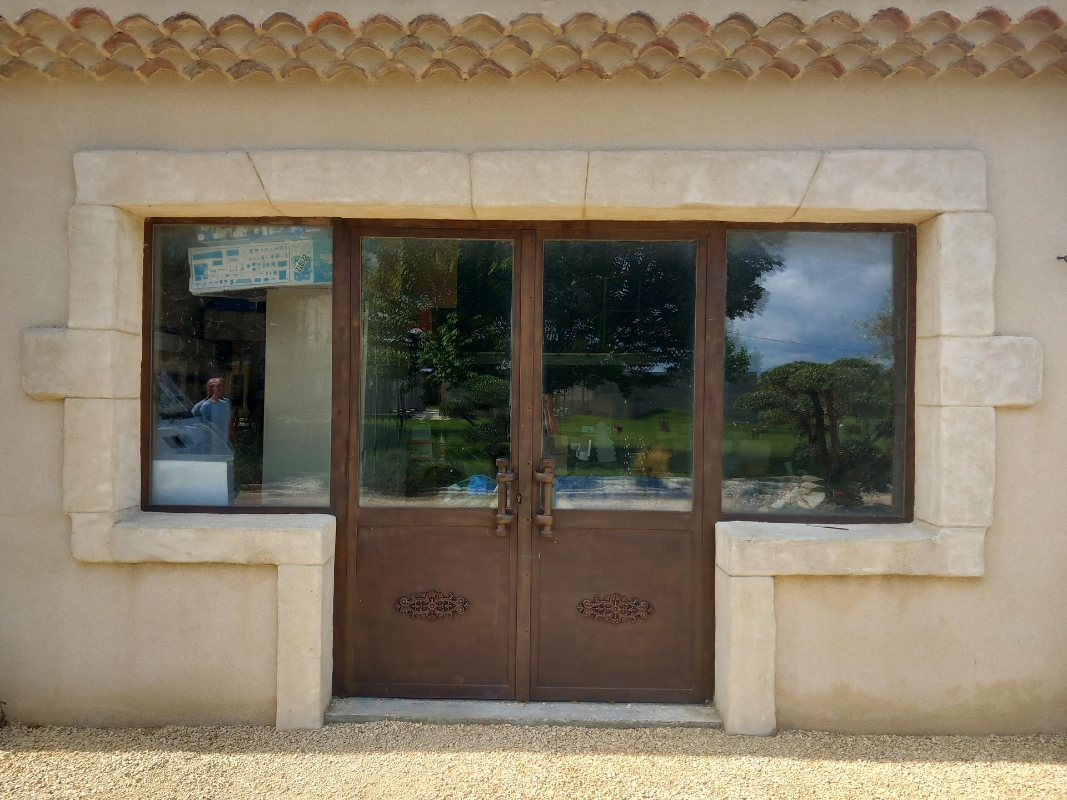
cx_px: 534
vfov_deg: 51.4
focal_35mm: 27
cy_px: 400
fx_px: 832
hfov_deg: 65.3
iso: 20
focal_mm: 4
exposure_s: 1/253
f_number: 1.8
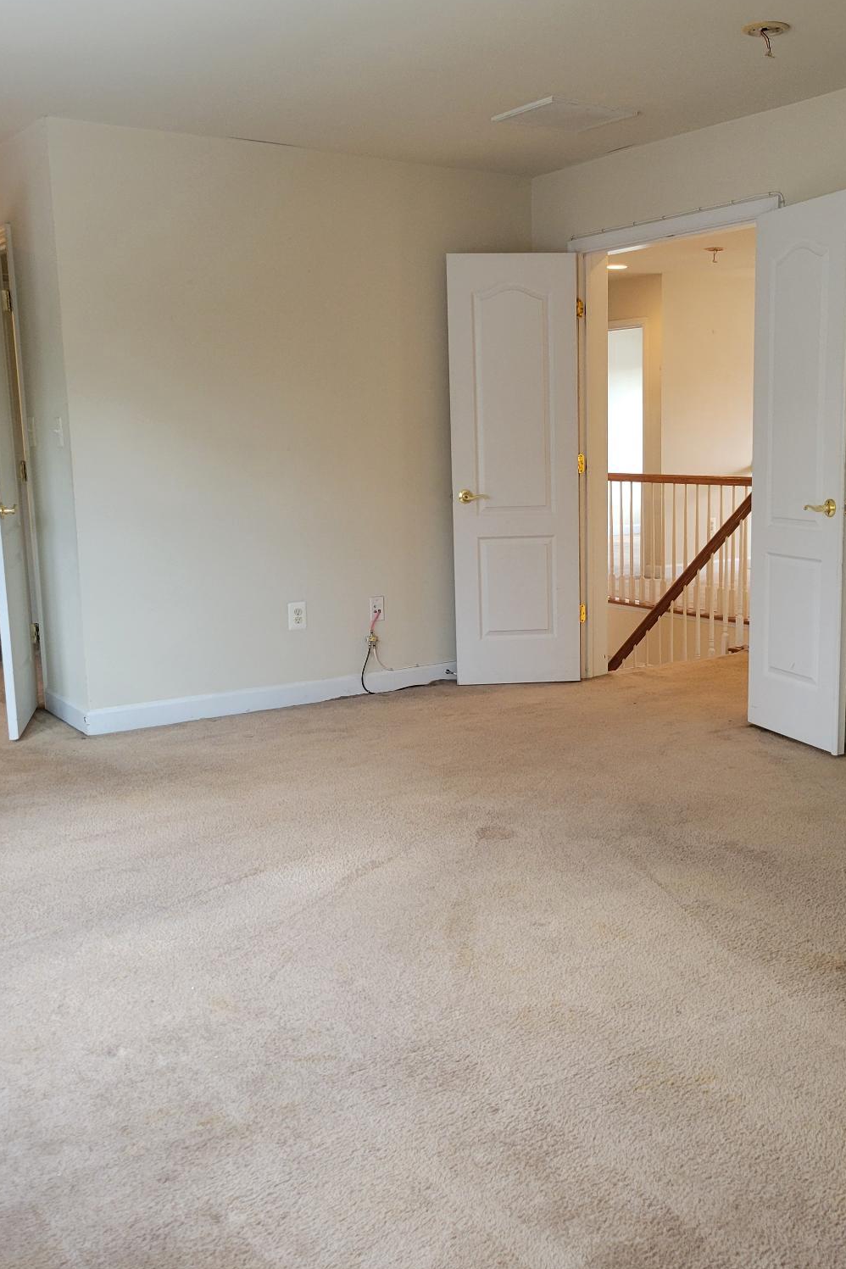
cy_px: 627
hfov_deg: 35.7
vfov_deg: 51.9
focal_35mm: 37
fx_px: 1304
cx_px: 537
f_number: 1.8
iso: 200
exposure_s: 1/120
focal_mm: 5.4
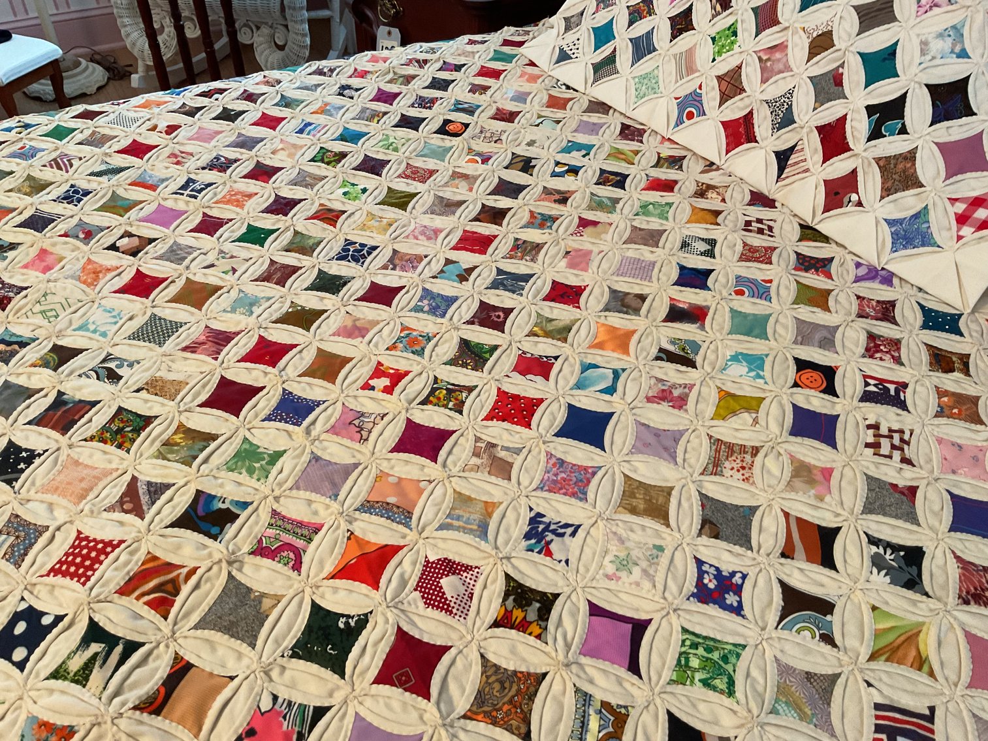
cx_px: 494
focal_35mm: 29
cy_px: 370
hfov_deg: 61.7
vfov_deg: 48.2
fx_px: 828
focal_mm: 3
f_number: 1.8
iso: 160
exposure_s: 1/60
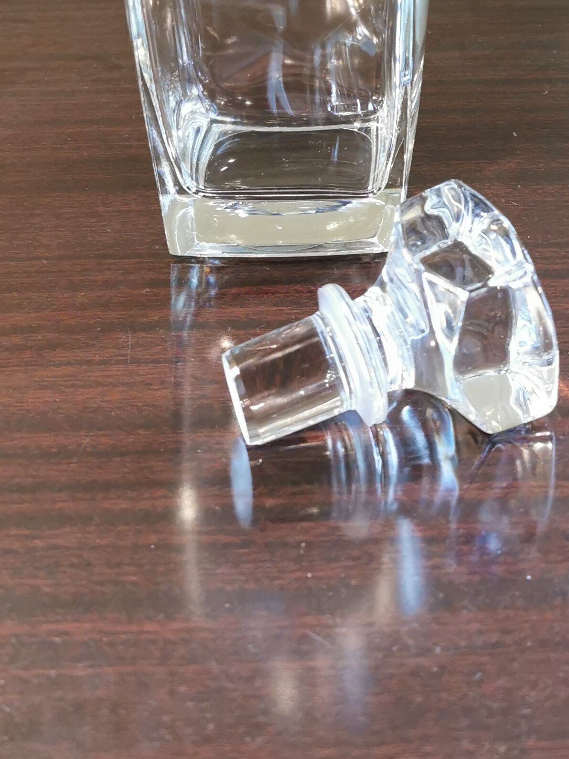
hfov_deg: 23.6
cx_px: 359
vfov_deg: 28.7
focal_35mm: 62
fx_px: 1359
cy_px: -48
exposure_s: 1/50
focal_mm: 5.56
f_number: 1.6
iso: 200
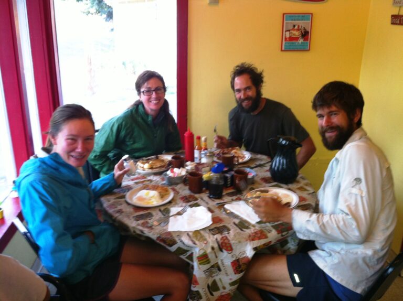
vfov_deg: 40.6
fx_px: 407
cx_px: 202
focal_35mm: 35
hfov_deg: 52.7
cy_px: 150
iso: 80
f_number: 2.8
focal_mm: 3.85
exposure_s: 1/21
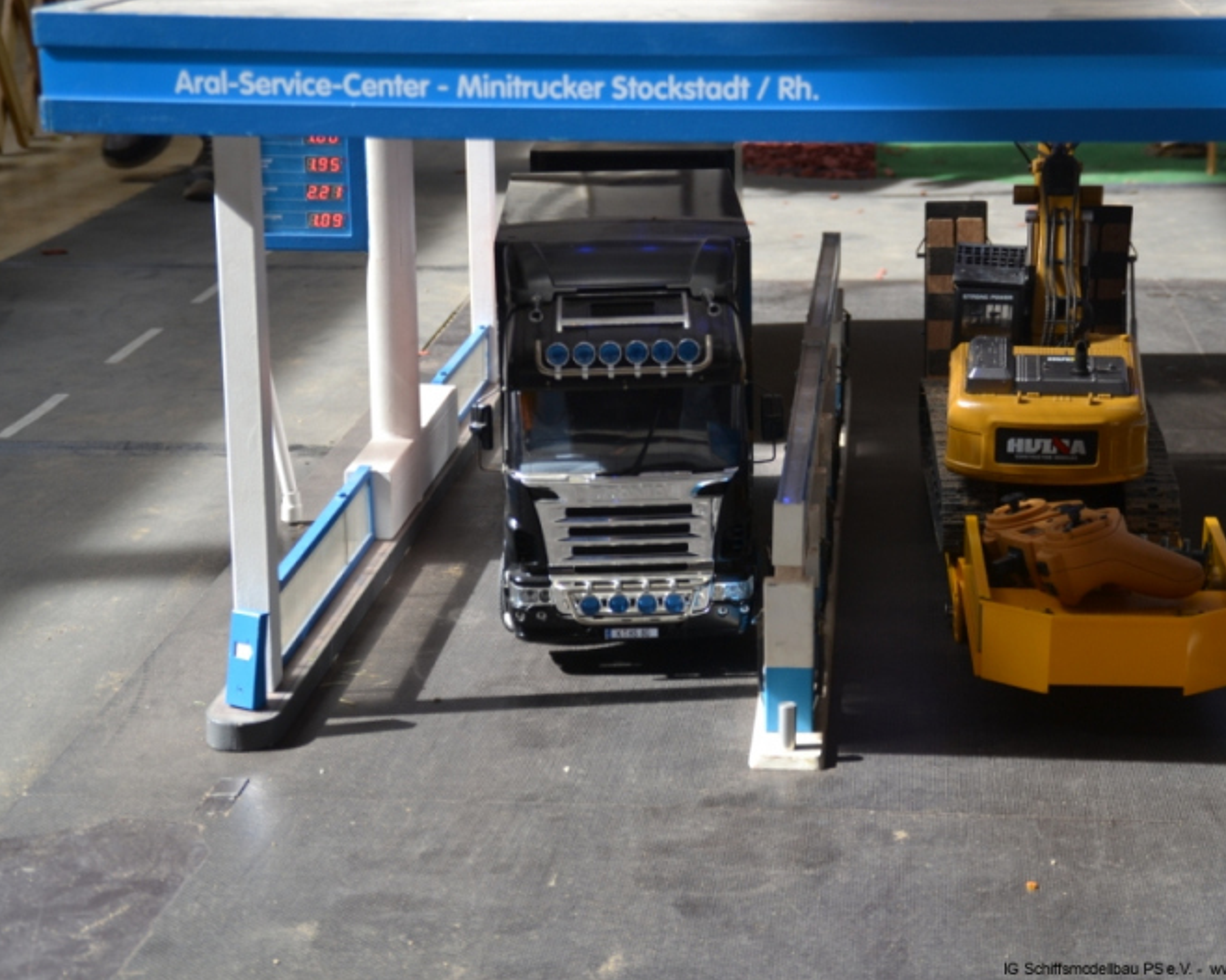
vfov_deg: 23.5
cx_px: 668
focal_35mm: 65
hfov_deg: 29.1
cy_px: 491
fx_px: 2358
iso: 140
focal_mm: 38
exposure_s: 1/125
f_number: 5.6
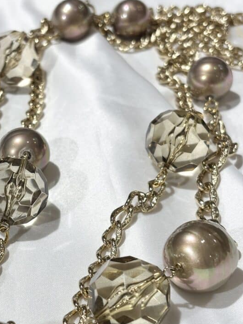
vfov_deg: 26.0
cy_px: 188
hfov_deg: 19.6
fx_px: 702
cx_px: 77
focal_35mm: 75
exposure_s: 1/193
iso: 32
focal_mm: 5.96
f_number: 1.6
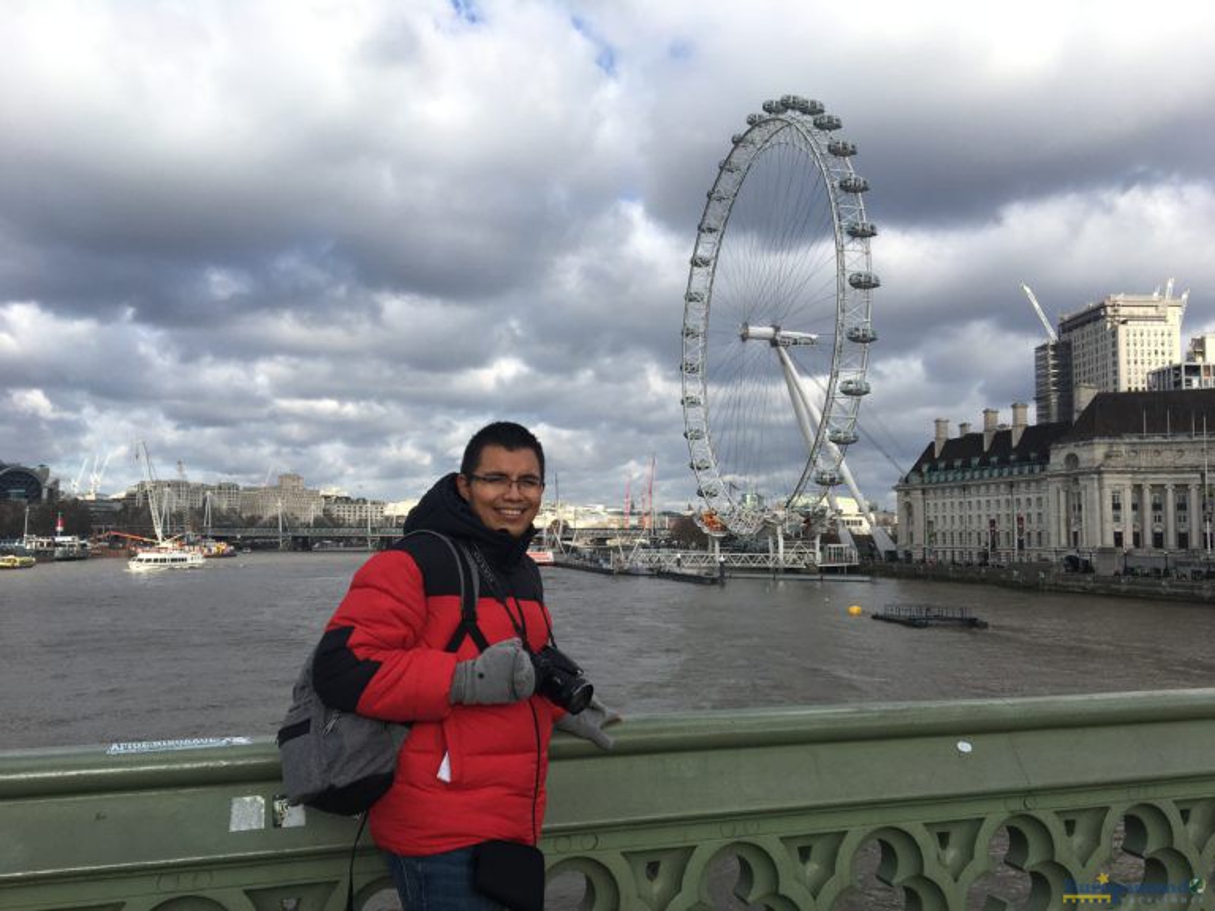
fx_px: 1018
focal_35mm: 29
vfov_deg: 48.2
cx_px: 608
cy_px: 456
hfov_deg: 61.7
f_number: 2.2
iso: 25
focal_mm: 4.15
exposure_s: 1/1748
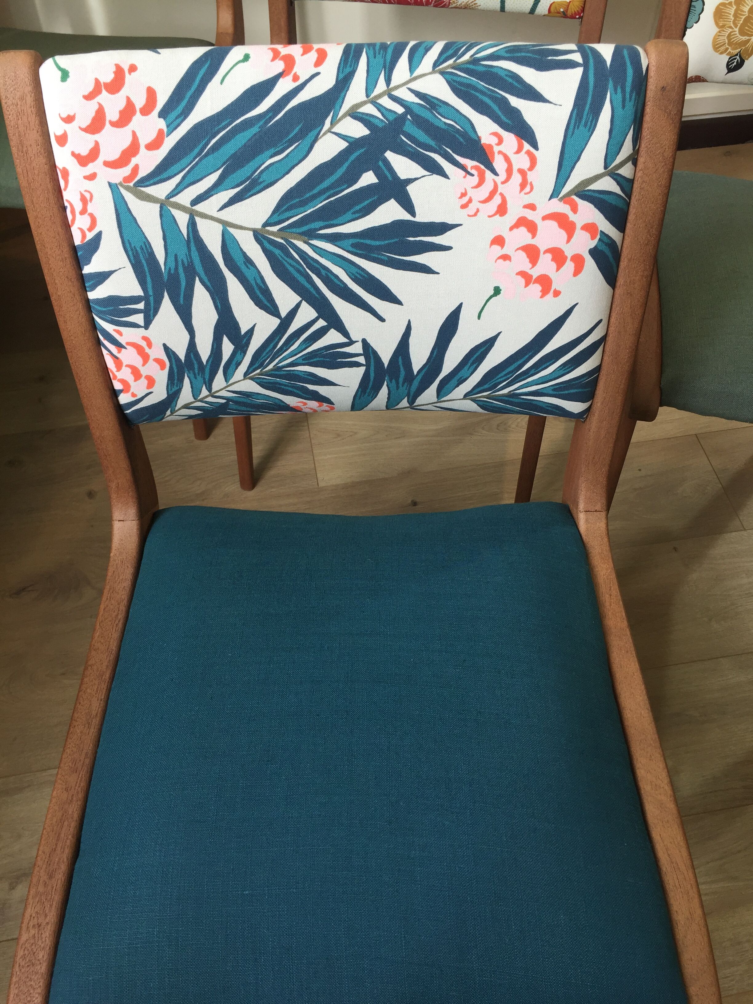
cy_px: 502
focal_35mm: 29
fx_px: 841
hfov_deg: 48.2
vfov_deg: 61.7
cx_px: 376
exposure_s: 1/50
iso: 40
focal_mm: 4.15
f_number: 2.2
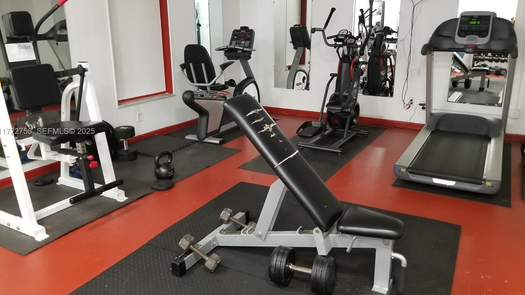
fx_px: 404
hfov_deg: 66.1
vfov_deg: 40.1
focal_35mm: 29
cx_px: 259
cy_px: 132
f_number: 1.7
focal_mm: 4.3
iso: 250
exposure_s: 1/12
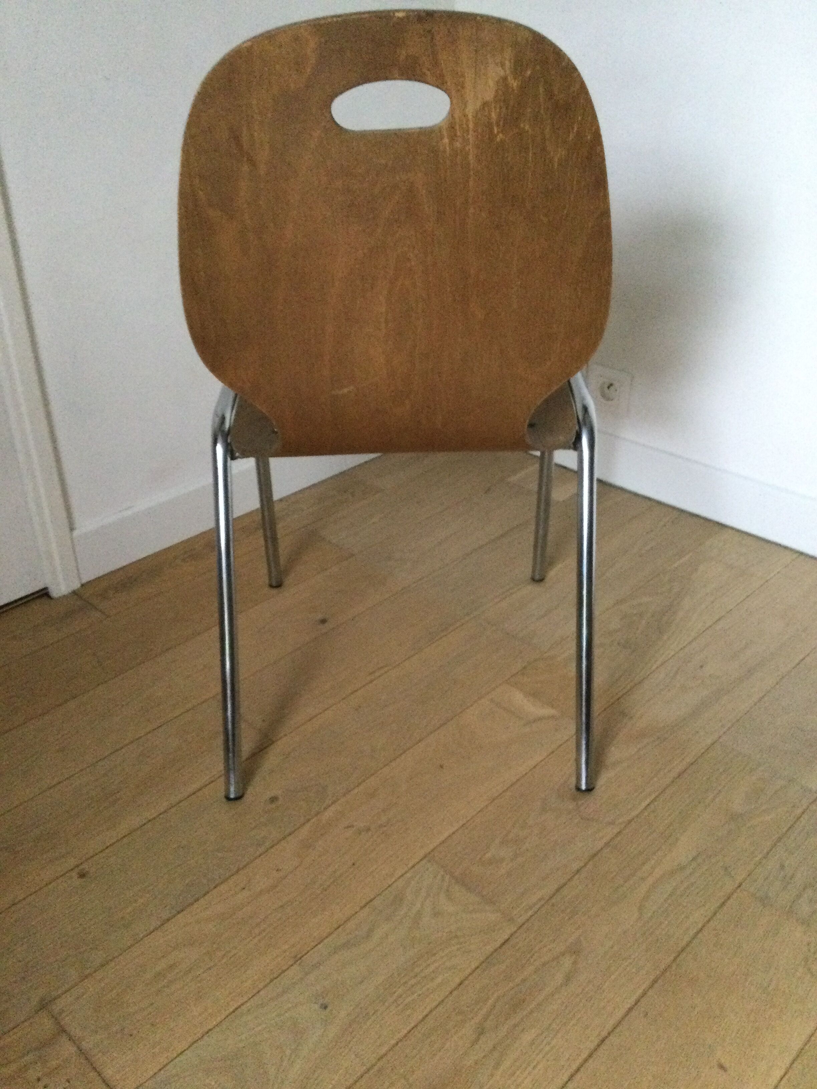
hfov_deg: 45.4
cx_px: 408
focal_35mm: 31
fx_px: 976
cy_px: 544
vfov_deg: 58.4
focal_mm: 3.3
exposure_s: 1/25
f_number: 2.4
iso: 200
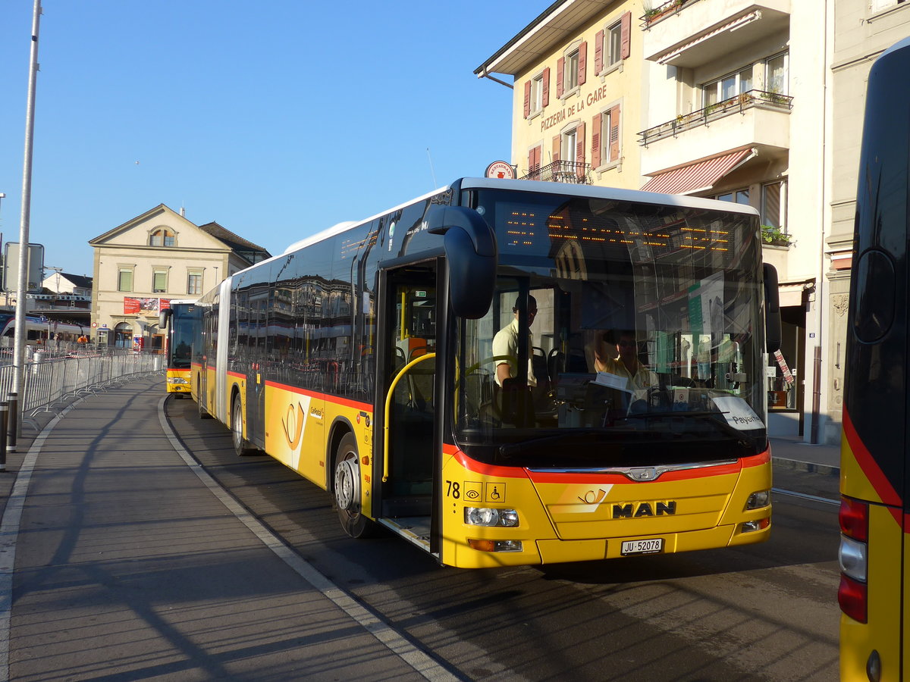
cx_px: 455
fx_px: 894
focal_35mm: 34
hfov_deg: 54.0
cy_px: 341
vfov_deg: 41.8
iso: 80
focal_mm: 7
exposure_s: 1/800
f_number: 2.8
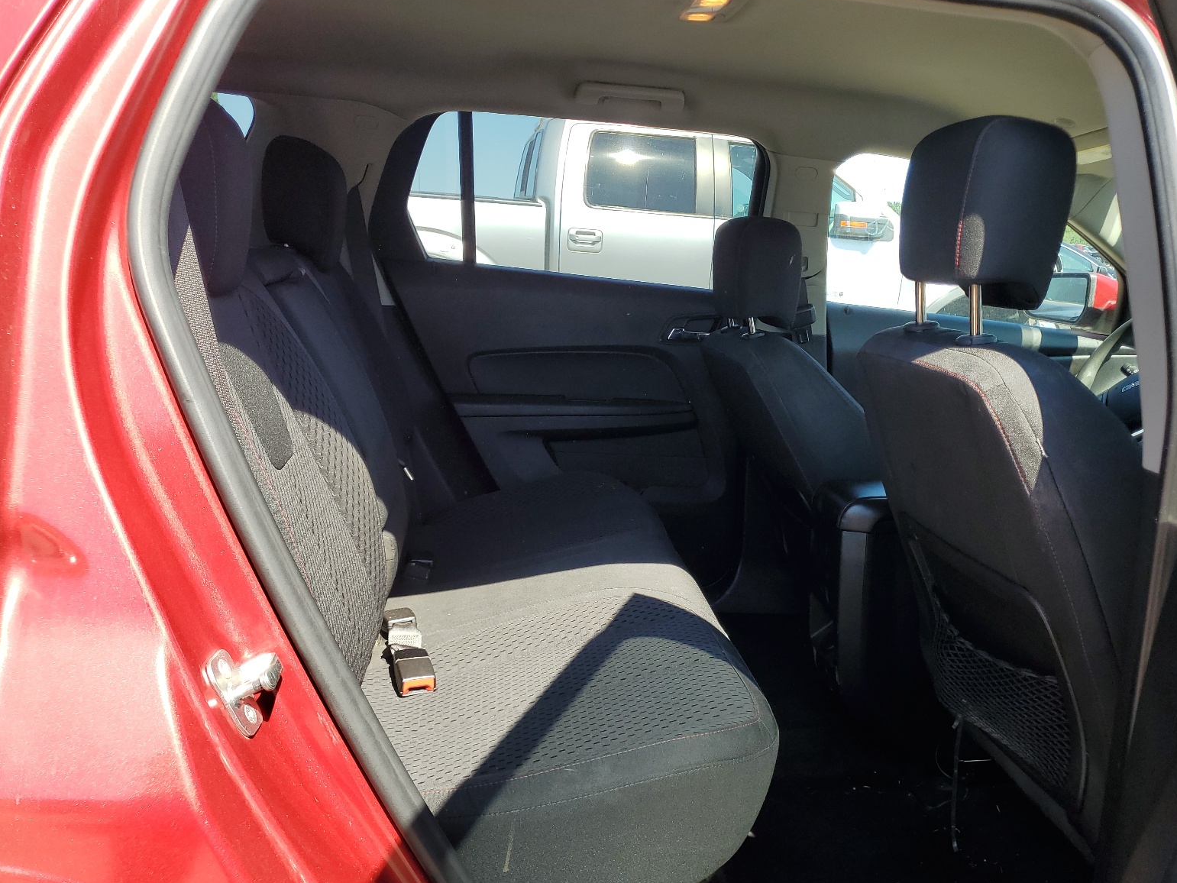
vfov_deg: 51.4
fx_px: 918
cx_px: 599
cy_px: 439
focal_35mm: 27
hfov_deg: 65.3
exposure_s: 1/588
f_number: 1.5
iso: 50
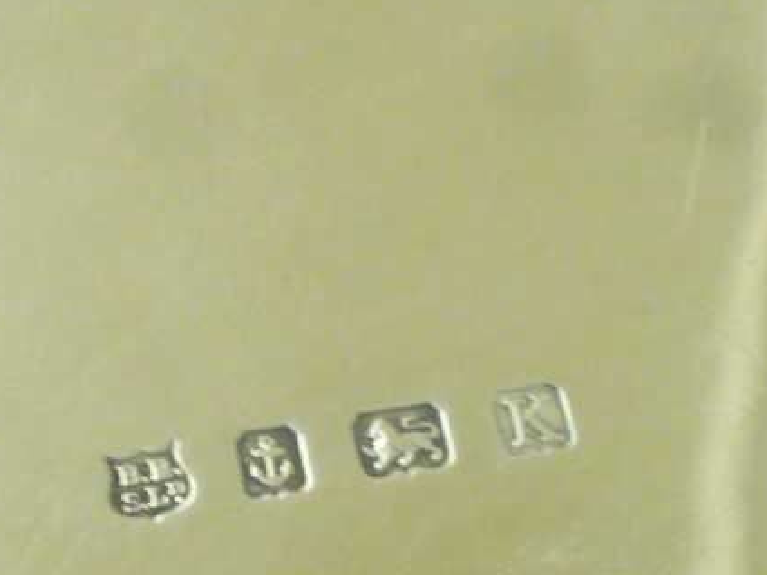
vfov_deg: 5.1
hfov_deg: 6.8
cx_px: 266
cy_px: 416
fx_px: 6448
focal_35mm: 291
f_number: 5.7
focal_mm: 17.5
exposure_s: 1/25
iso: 400
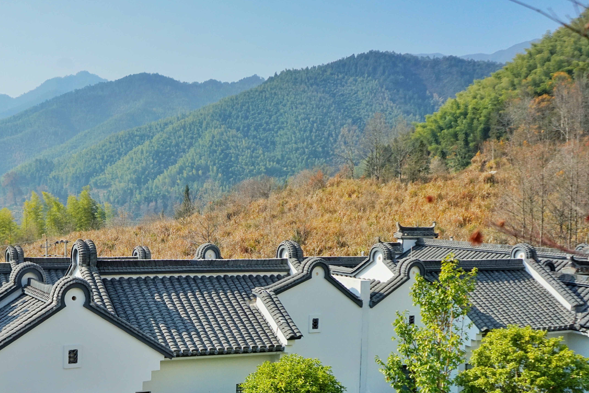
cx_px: 179
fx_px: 753
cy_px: 229
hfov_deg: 42.0
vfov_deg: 29.2
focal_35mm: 46
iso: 1000
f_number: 4
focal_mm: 33
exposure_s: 1/8000
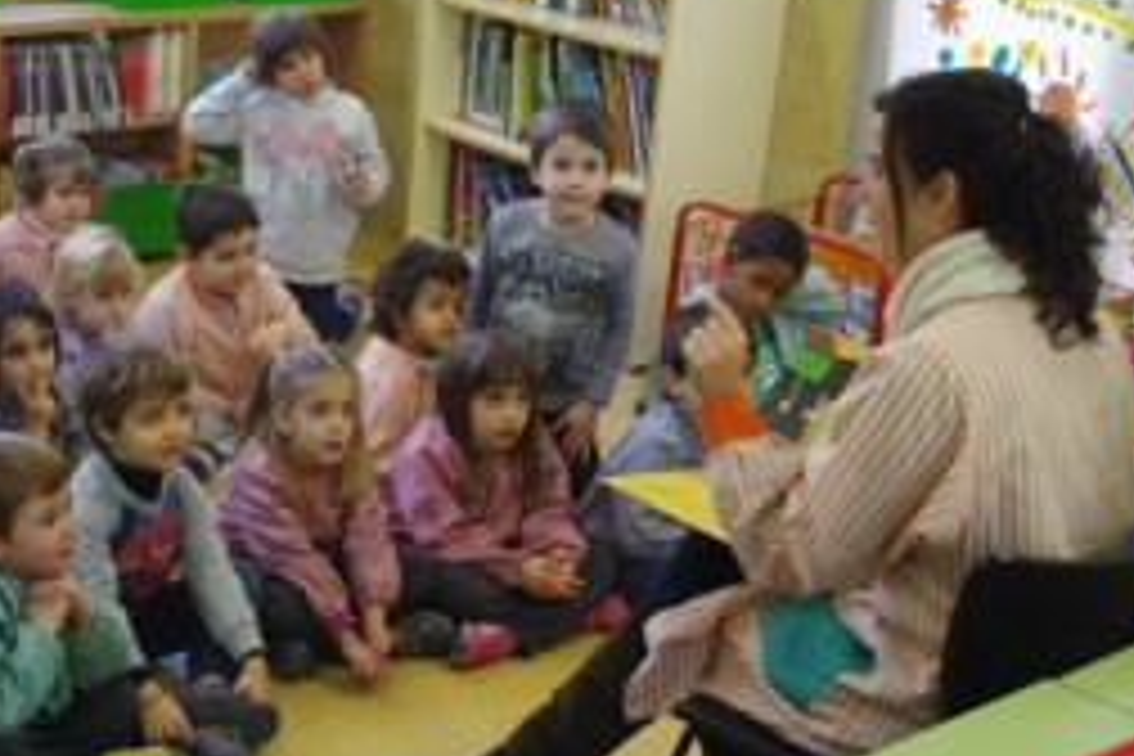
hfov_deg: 27.5
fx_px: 2299
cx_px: 342
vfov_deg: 18.7
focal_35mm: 73
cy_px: 315
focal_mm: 30.63
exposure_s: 1/60
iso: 800
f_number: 6.3
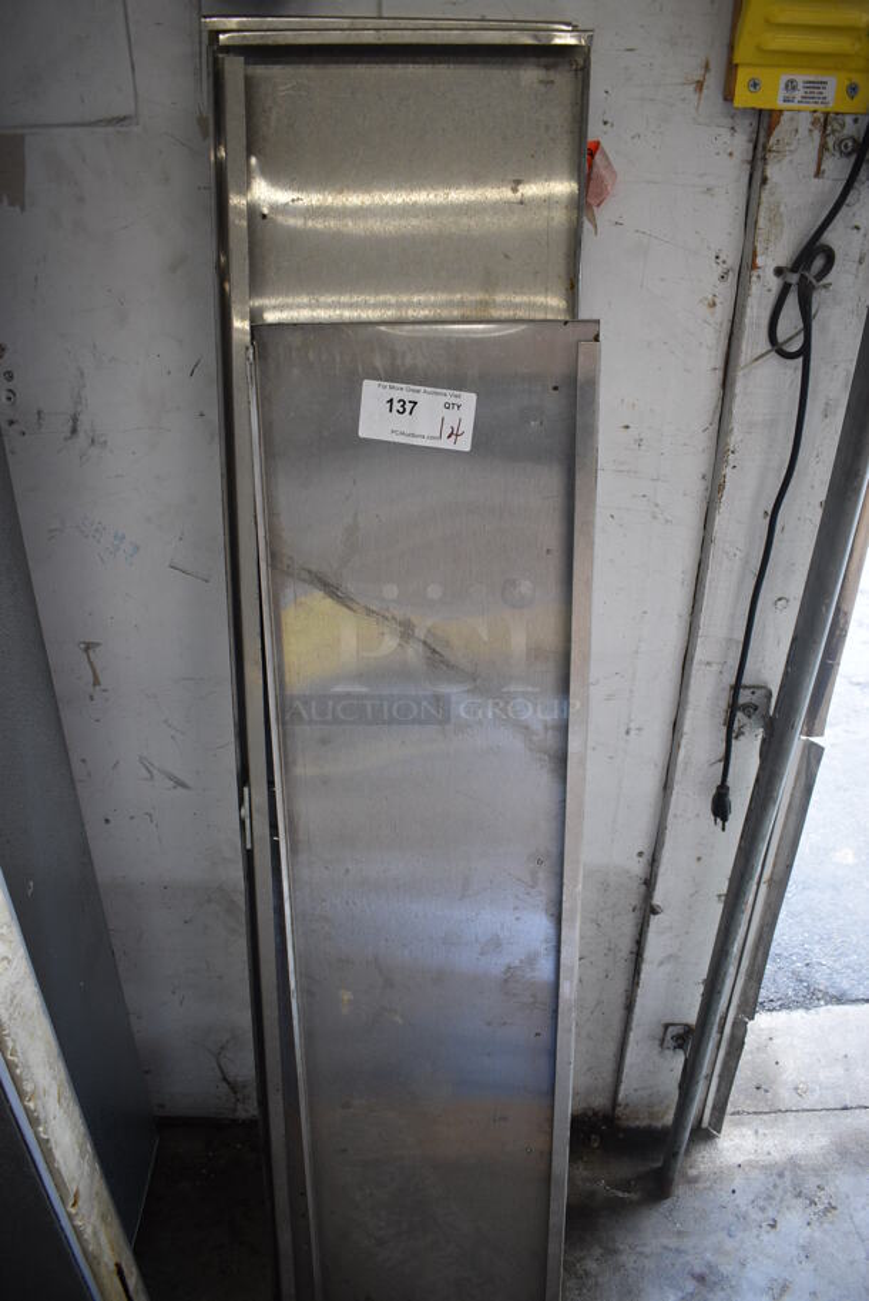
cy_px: 650
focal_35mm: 27
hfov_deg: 48.0
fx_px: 976
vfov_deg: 67.3
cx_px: 434
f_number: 3.5
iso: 800
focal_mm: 18
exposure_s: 1/250
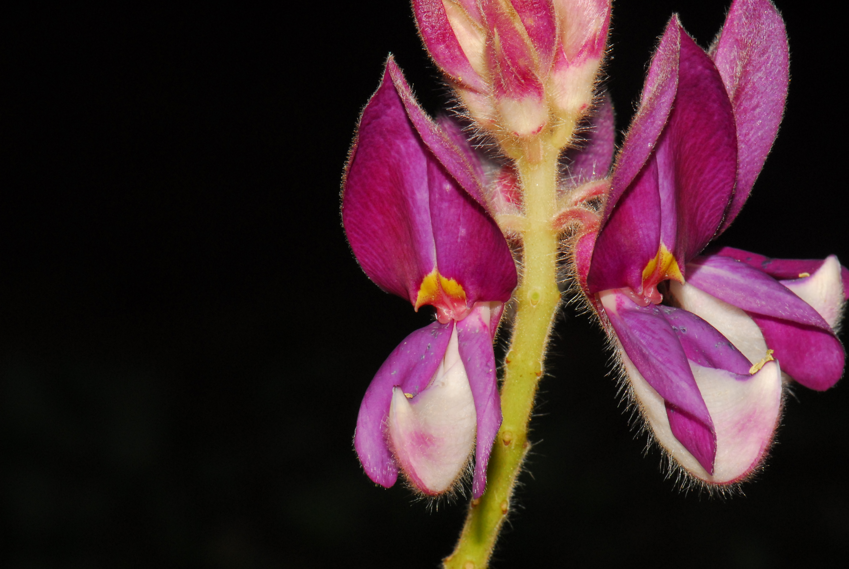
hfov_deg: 13.0
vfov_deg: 8.7
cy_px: 284
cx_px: 424
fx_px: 3719
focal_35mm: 158
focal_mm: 105
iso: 500
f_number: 25
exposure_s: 1/250
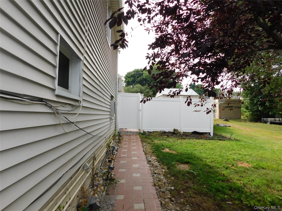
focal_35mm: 23
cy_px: 106
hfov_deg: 73.9
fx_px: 187
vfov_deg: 58.9
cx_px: 141
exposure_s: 1/640
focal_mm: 4
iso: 125
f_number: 3
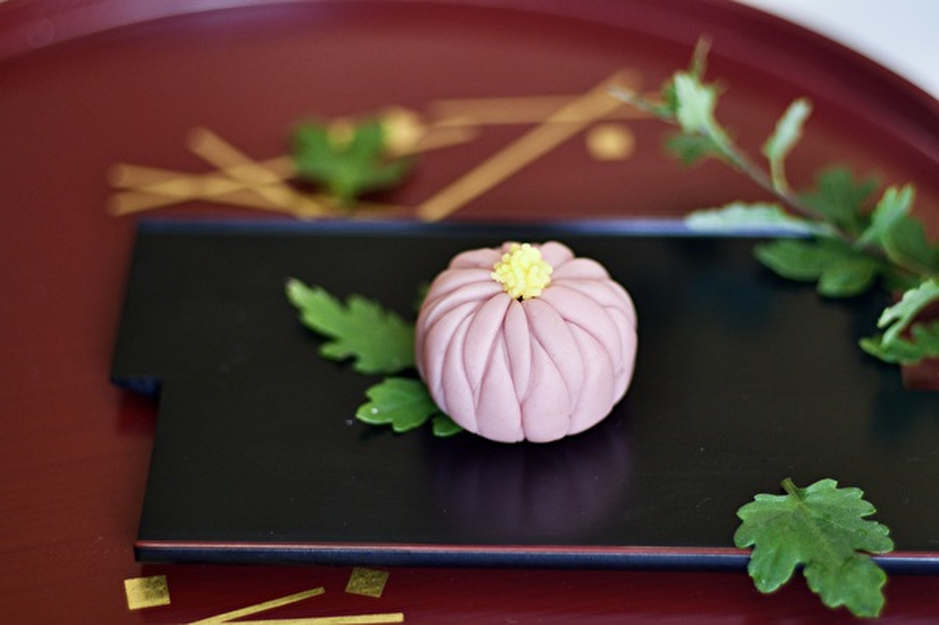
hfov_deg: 17.7
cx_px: 470
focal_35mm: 116
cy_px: 312
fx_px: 3010
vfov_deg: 11.8
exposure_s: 1/160
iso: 800
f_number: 2
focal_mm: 77
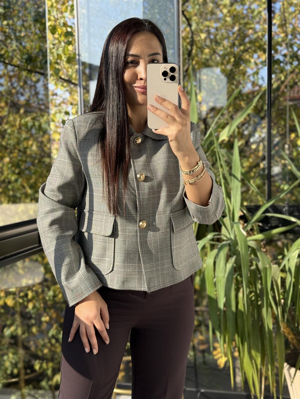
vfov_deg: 39.7
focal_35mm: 48
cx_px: 150
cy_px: 200
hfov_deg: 30.3
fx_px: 555
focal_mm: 6.76
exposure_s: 1/1185
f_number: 1.78
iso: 64
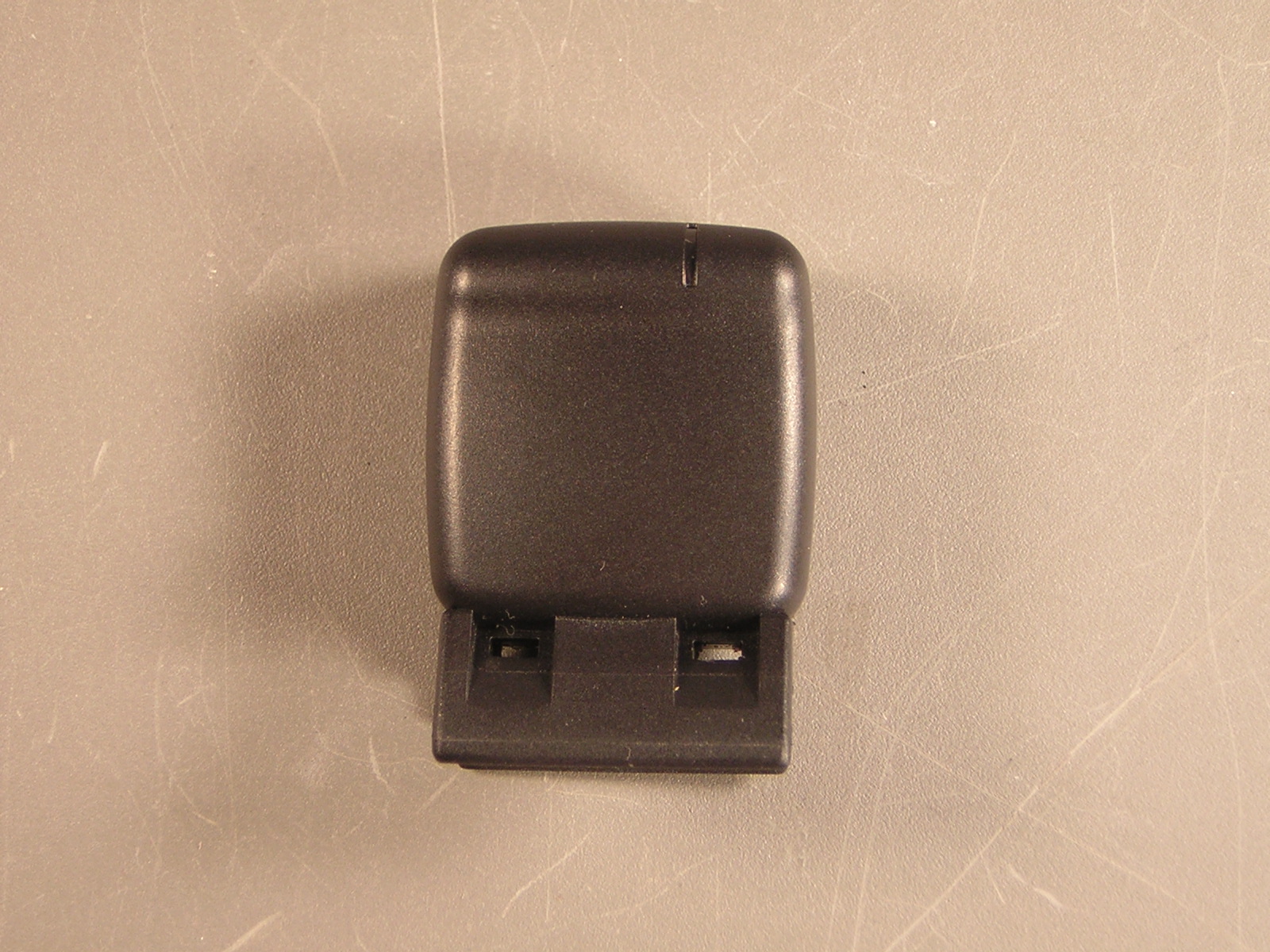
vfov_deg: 21.0
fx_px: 2568
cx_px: 635
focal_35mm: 70
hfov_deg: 27.8
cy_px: 476
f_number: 3.6
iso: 50
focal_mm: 9.1
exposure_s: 1/11.6
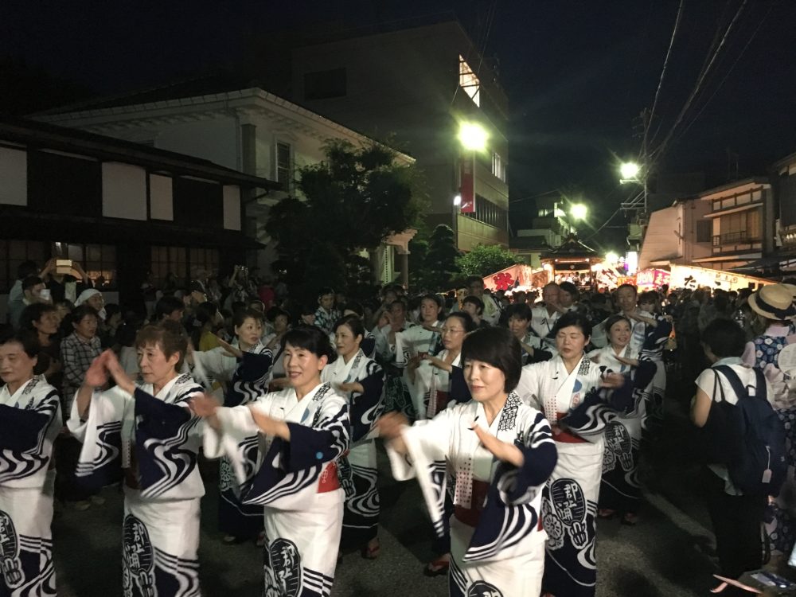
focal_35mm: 29
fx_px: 667
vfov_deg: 48.2
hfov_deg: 61.7
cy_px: 298
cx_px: 398
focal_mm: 4.15
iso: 400
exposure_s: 1/15
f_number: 2.2
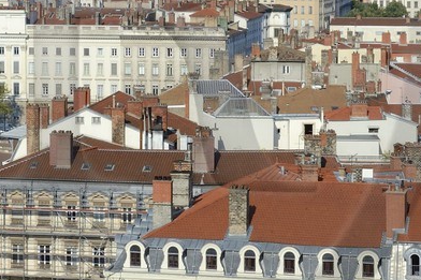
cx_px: 6
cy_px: 17
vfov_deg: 8.8
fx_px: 1812
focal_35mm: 155
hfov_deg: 13.1
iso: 100
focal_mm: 38
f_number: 14
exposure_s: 1/200
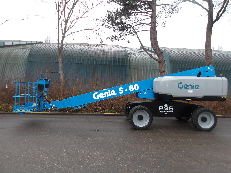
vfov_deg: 51.4
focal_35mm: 27
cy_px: 86
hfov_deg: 65.3
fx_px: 180
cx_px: 116
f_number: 3
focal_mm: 4.9
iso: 100
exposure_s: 1/56
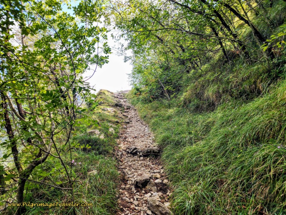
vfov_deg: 58.9
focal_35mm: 23
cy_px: 108
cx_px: 143
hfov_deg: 73.9
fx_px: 190
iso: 12
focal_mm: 6.4
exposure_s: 1/199
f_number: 1.8
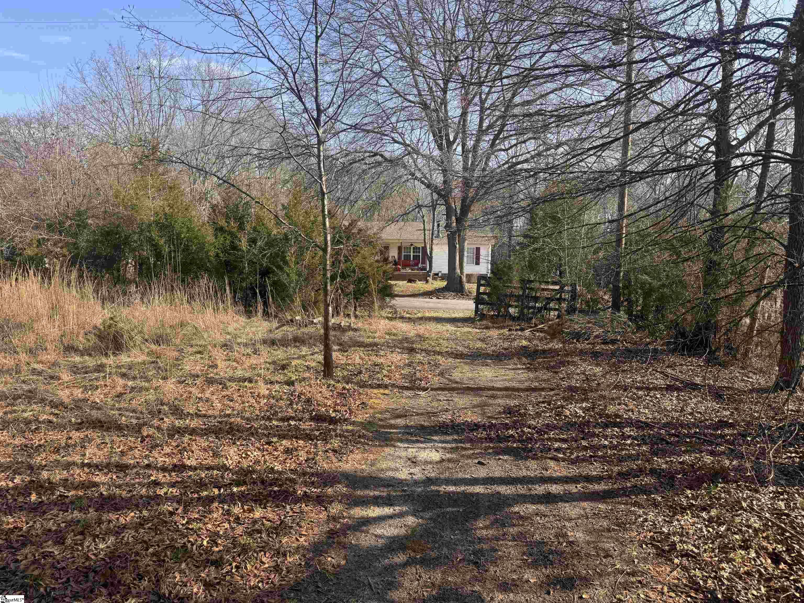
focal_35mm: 24
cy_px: 302
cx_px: 402
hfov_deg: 71.6
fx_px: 557
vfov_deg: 56.8
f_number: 1.78
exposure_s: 1/1261
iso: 80
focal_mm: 6.76
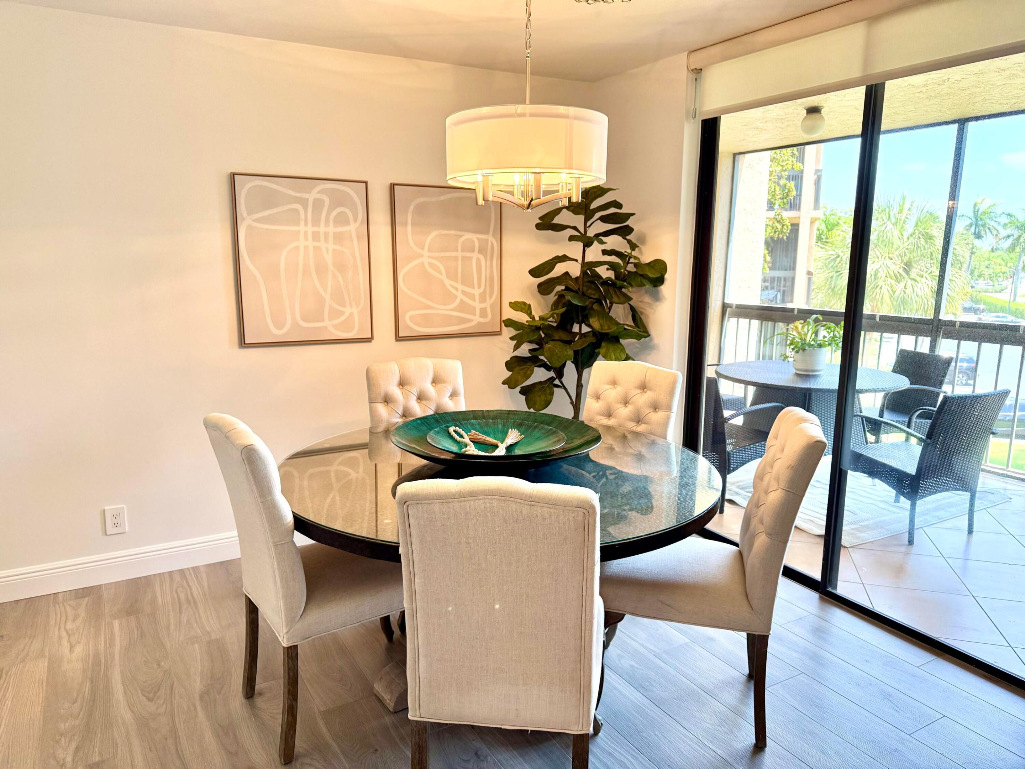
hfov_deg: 71.6
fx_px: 711
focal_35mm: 24
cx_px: 512
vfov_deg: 56.8
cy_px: 384
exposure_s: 1/237
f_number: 1.78
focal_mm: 6.76
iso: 160
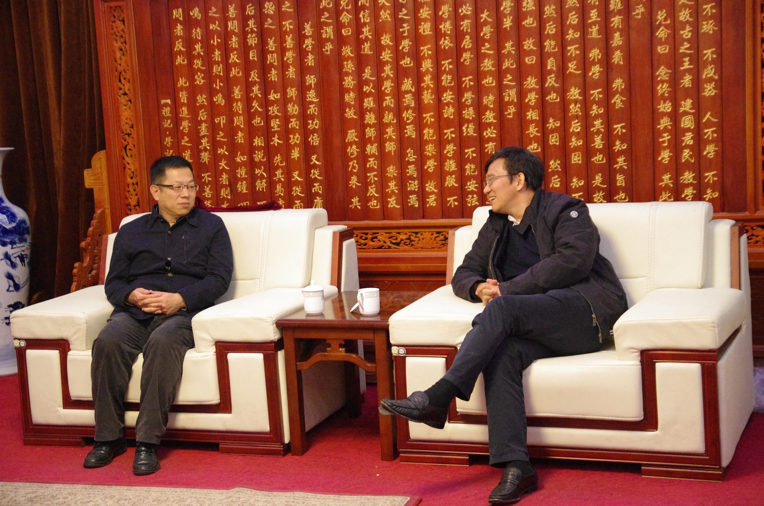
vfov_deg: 22.5
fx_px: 1271
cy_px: 253
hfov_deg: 33.5
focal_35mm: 60
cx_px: 382
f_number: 3.2
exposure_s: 1/100
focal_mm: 40
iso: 3200
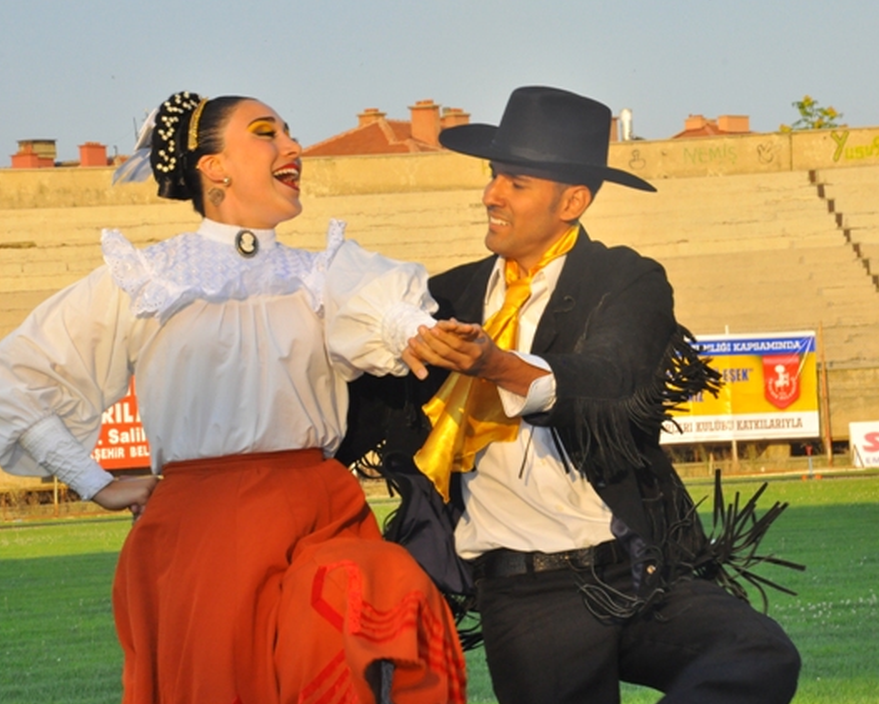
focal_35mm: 157
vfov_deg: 9.8
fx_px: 4086
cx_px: 489
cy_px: 353
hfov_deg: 12.3
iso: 800
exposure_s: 1/200
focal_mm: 92
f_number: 18
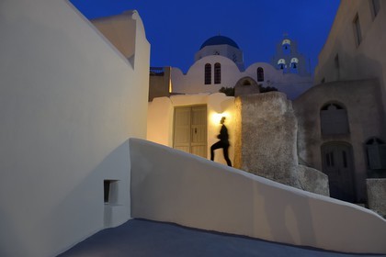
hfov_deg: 73.7
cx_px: 193
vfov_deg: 53.1
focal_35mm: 24
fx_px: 257
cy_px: 128
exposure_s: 1/3.33
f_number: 5
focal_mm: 24
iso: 1000
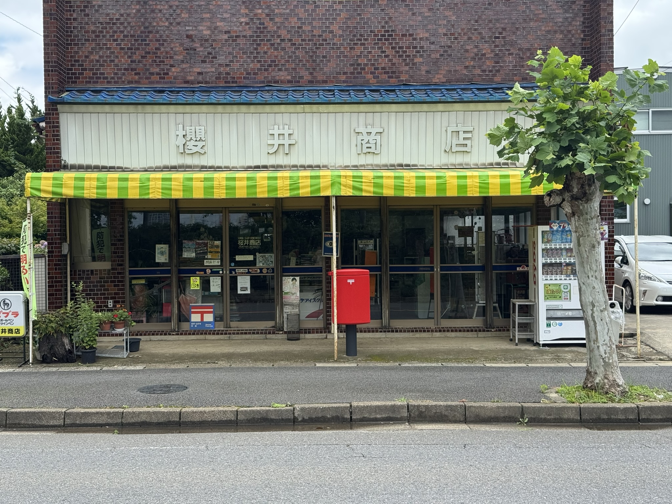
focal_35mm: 48
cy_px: 252
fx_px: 932
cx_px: 336
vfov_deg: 30.3
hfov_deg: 39.7
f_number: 1.78
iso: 64
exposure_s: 1/1818
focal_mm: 6.76
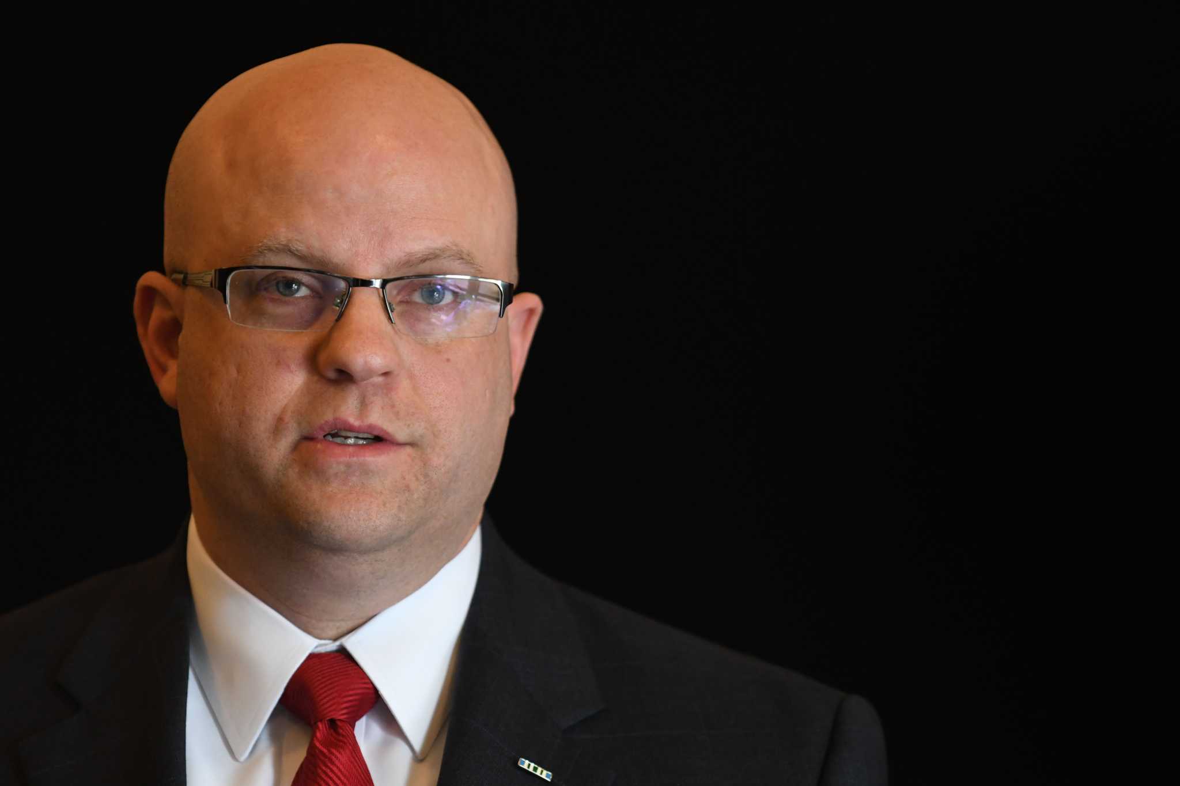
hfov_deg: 8.6
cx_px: 590
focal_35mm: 240
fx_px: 7865
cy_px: 393
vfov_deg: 5.7
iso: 2000
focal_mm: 160
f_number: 2.8
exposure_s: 1/200
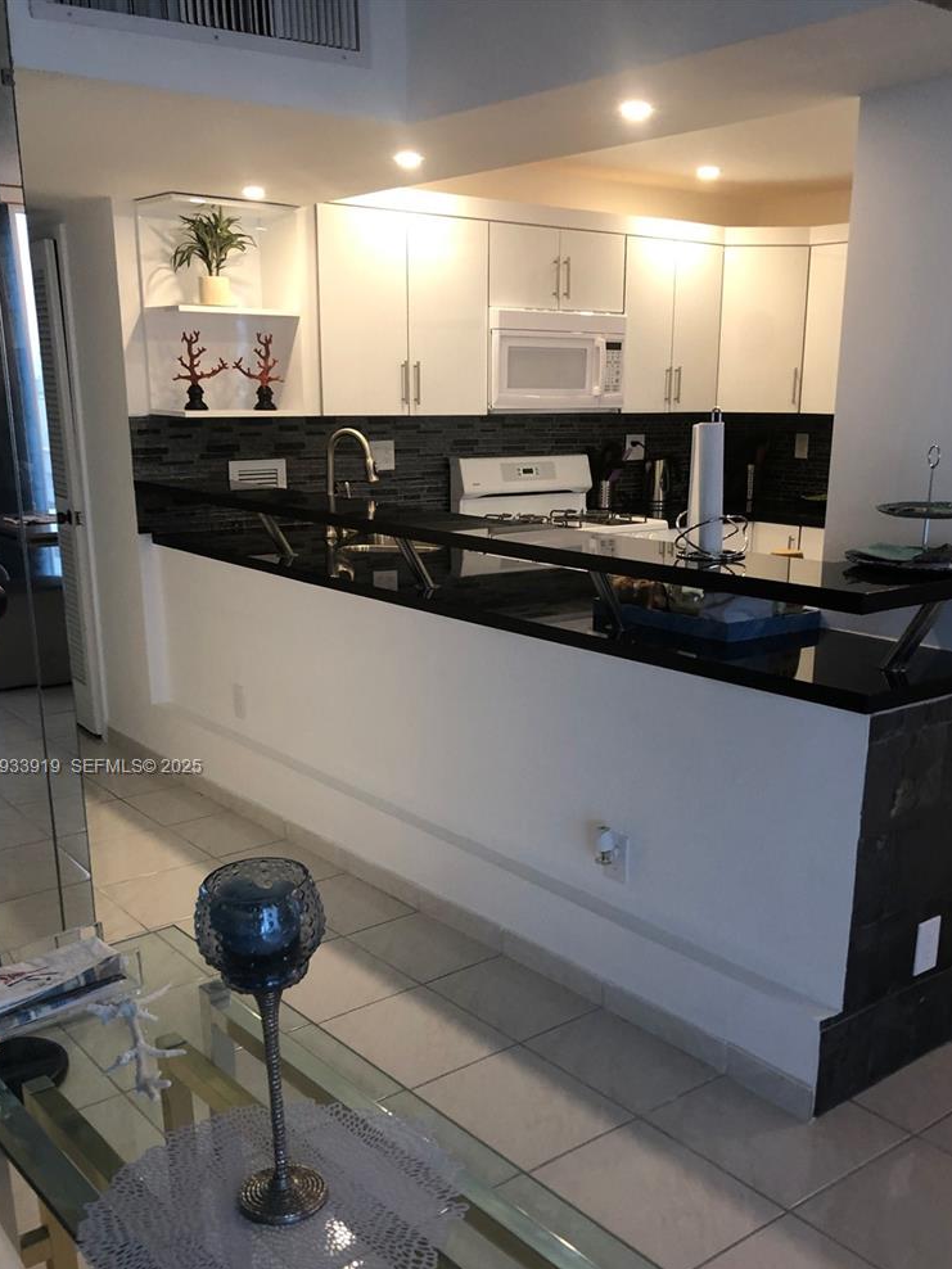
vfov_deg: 53.5
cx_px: 542
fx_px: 1247
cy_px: 768
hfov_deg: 41.7
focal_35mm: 34
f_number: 1.8
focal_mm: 4
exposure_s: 1/24
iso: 40
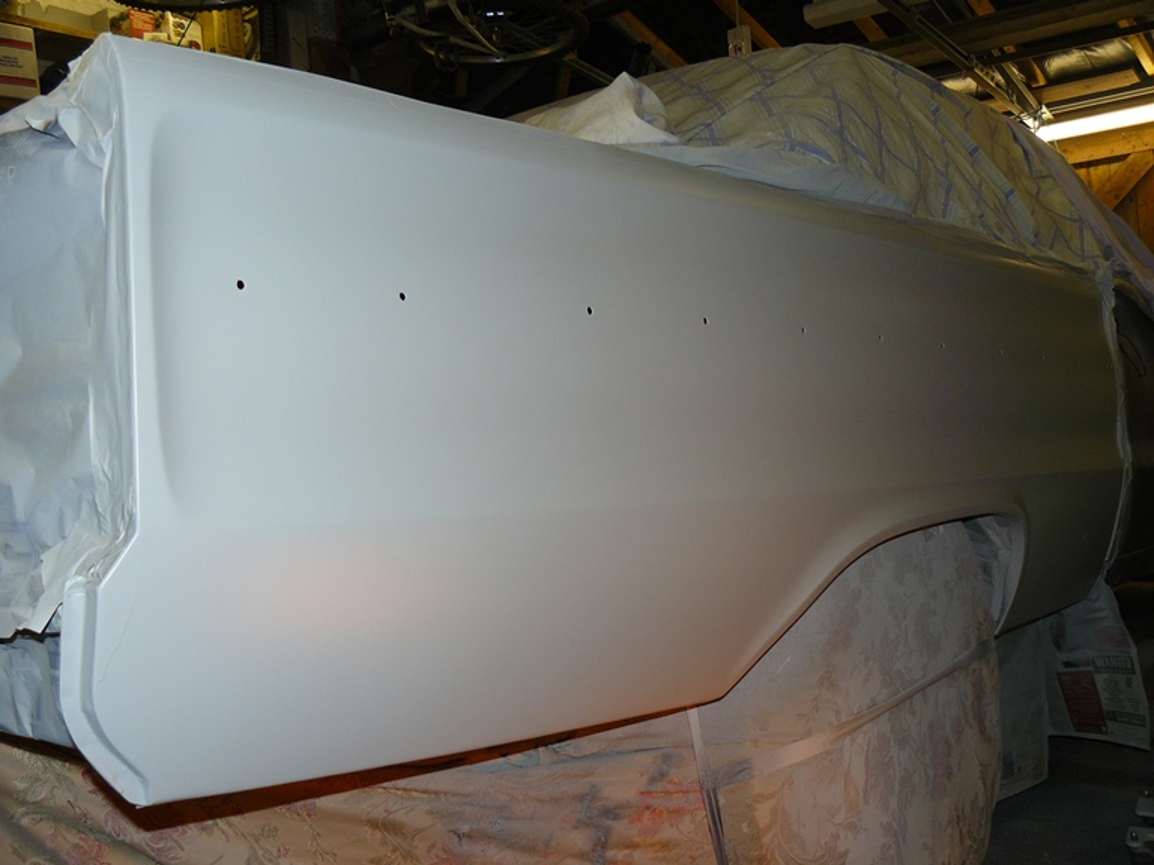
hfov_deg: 51.4
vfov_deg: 39.7
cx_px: 577
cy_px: 432
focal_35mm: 36
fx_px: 1200
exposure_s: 1/30
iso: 100
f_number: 2.8
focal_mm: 6
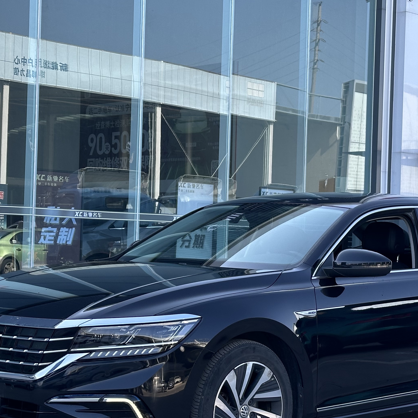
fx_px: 1134
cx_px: 261
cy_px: 216
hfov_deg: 20.8
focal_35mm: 83
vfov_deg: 20.9
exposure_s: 1/767
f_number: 1.78
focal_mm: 6.86
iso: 64
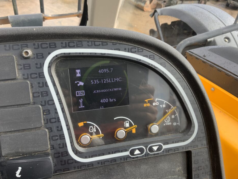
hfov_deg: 56.8
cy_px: 88
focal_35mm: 32
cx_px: 118
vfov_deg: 44.2
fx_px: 220
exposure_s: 1/122
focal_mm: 3
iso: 20
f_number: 1.8
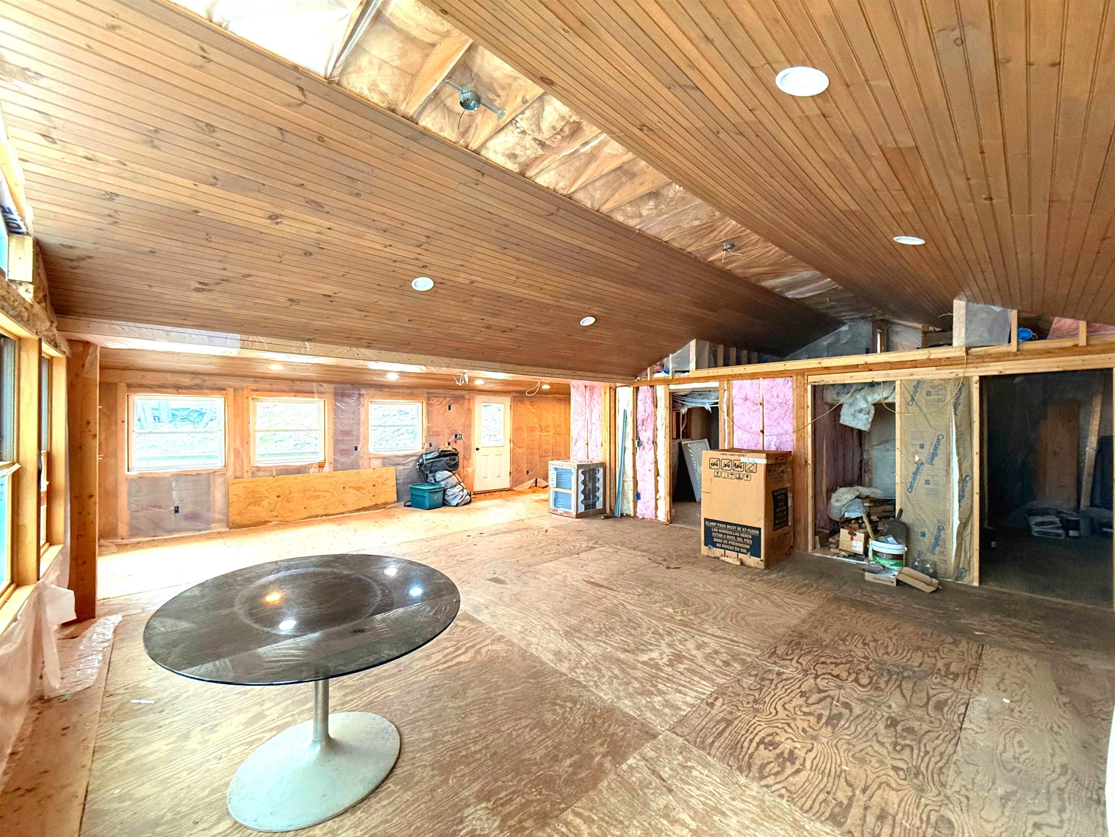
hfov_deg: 102.1
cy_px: 418
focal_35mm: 14
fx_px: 451
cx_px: 558
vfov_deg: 85.7
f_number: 2.2
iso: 500
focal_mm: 2.22
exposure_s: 1/120
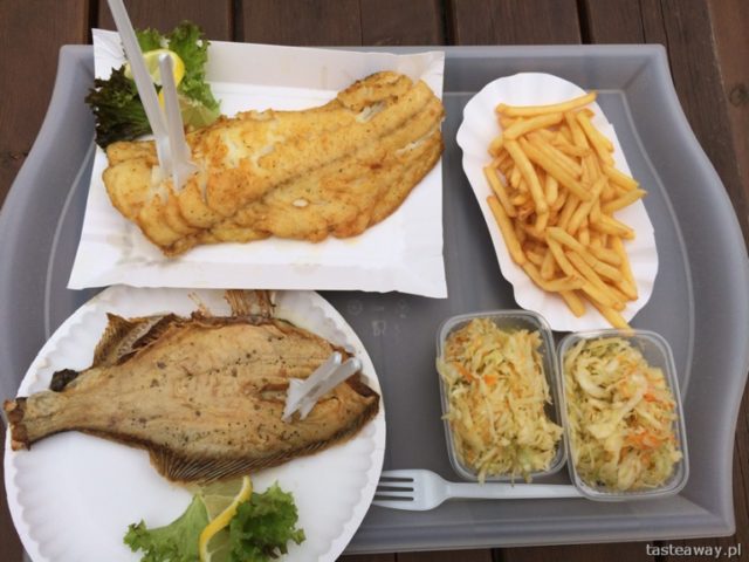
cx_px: 374
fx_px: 649
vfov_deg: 46.8
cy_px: 281
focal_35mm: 30
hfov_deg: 60.0
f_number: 2.2
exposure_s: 1/2564
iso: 40
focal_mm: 4.12
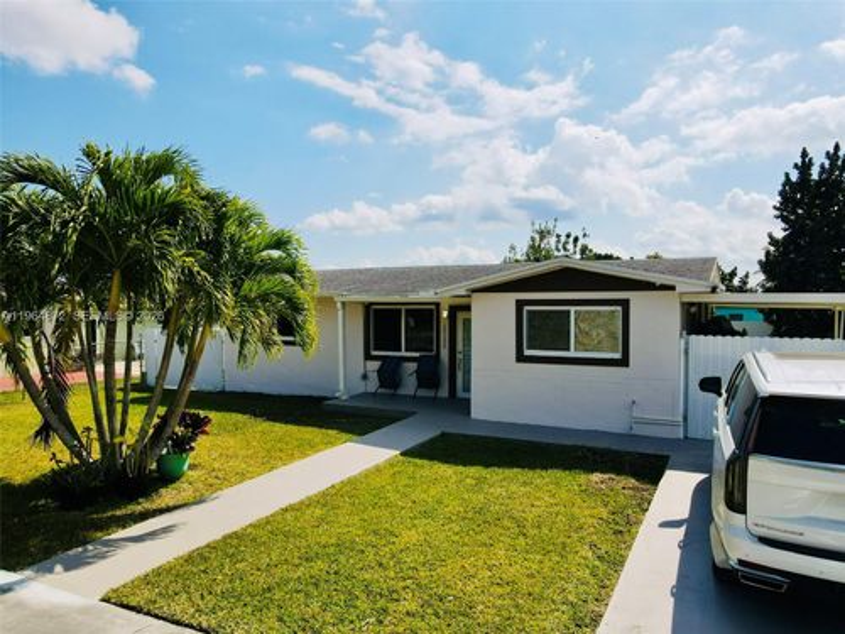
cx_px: 422
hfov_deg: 71.6
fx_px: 586
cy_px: 317
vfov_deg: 56.8
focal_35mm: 24
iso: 100
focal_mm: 4.5
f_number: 2.8
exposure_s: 1/1250
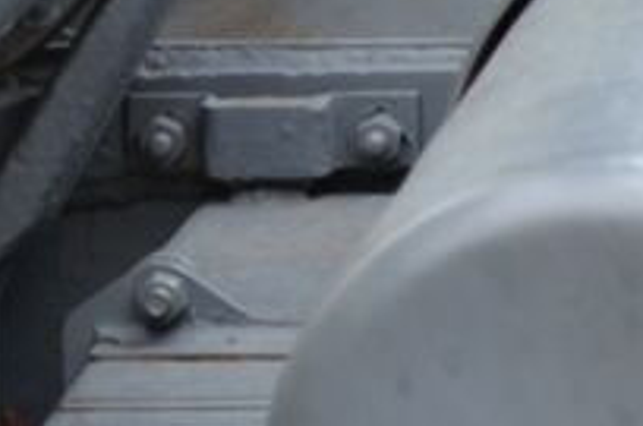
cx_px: 1608
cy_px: 353
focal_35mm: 471
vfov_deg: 2.9
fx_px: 8393
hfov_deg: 4.3
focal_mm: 50
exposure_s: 1/125
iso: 220
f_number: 5.6
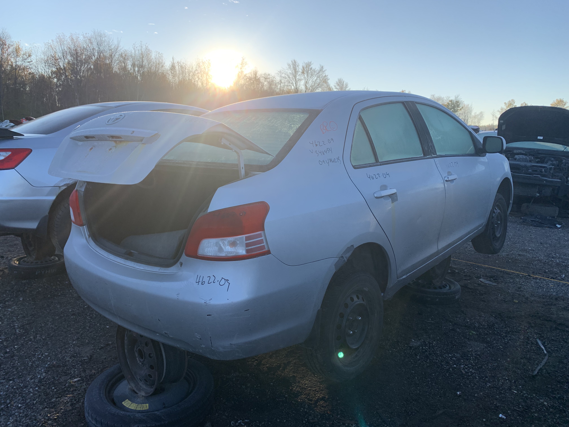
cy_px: 214
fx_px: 427
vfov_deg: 53.1
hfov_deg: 67.3
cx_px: 284
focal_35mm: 26
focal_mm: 4.25
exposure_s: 1/716
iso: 25
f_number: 1.8
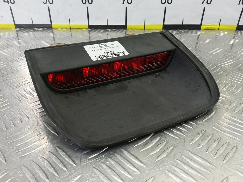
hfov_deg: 71.6
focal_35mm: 24
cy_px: 88
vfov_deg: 56.8
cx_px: 119
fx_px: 168
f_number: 1.6
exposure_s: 1/50
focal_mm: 4.11
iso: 172
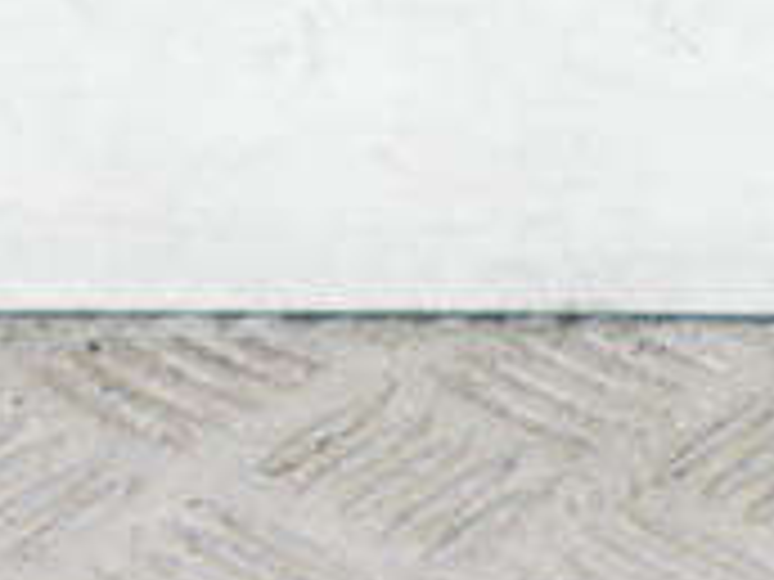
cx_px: -266
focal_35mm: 161
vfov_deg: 8.1
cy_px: 1610
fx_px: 3600
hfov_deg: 11.9
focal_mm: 4.7
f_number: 2.8
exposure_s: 1/61.5
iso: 86
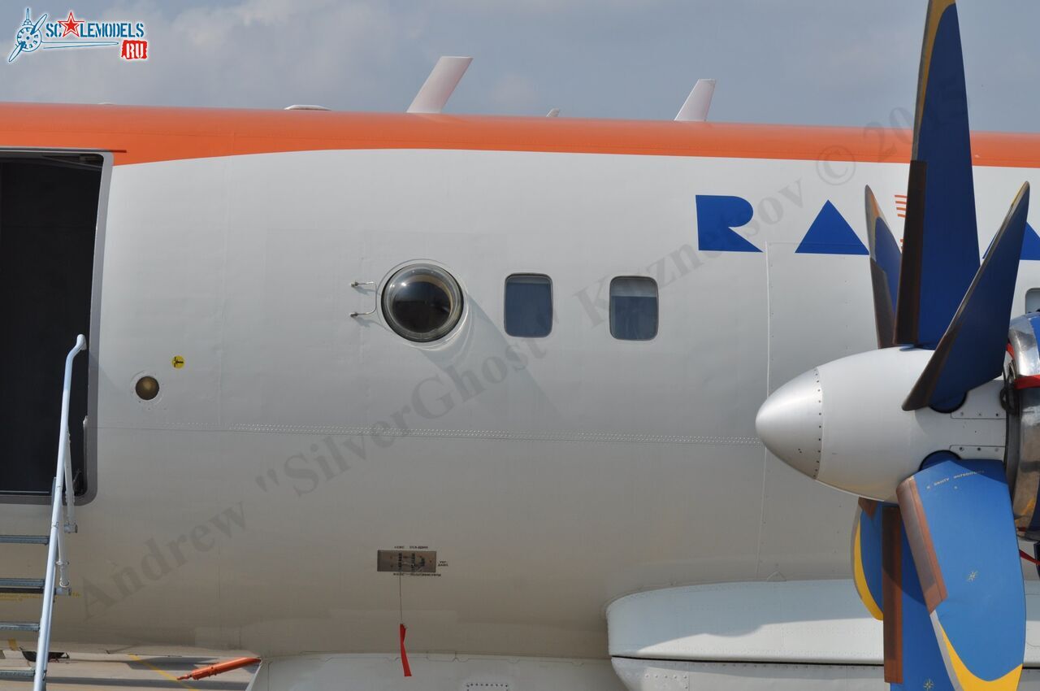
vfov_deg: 13.0
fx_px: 3029
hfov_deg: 19.5
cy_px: 346
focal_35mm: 105
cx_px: 520
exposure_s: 1/1000
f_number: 8
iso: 200
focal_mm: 70
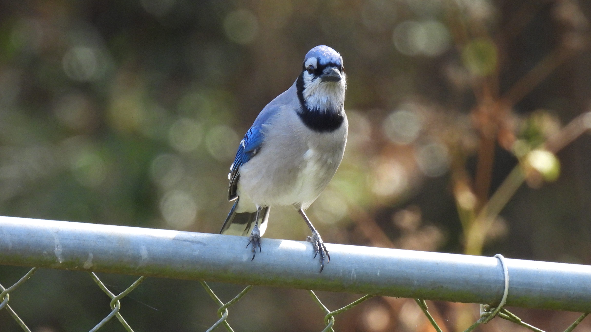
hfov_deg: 1.7
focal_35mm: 1308
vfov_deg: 0.9
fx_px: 20498
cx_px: 296
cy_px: 136
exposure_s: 1/80
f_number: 6.3
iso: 400
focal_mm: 214
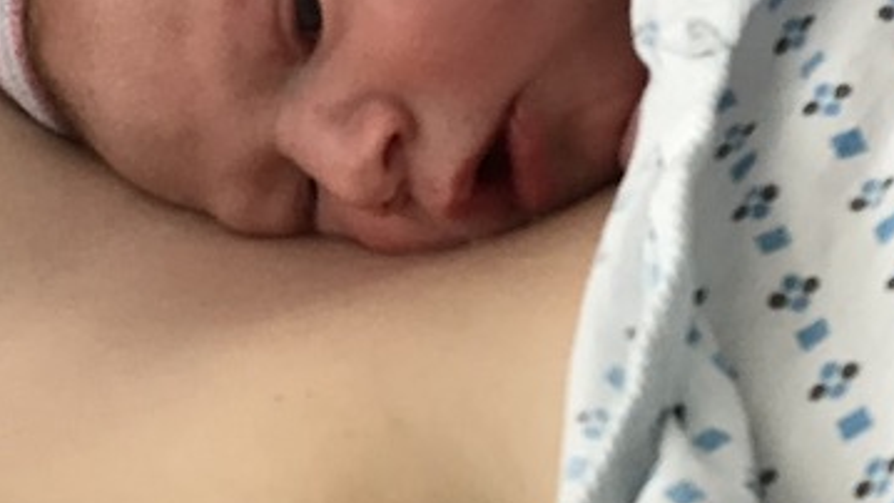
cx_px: 189
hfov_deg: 19.8
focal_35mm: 107
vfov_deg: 11.3
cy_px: 200
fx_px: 2537
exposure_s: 1/30
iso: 32
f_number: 1.8
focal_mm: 3.99
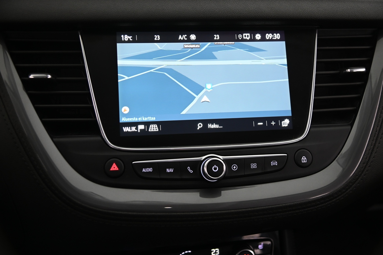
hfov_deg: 48.5
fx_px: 425
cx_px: 192
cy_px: 128
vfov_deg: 33.3
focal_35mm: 40
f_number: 4
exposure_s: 1/30
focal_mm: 40
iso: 2000
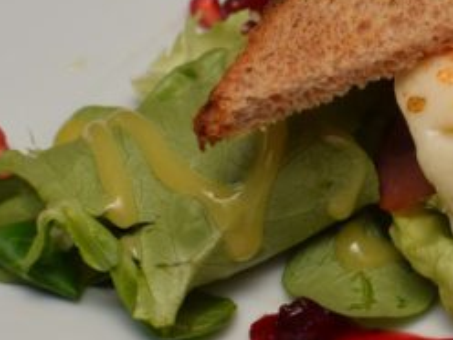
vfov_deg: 11.4
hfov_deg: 14.7
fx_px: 1704
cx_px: 511
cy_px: 131
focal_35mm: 130
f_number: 7.1
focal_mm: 35
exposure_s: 1/200
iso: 400
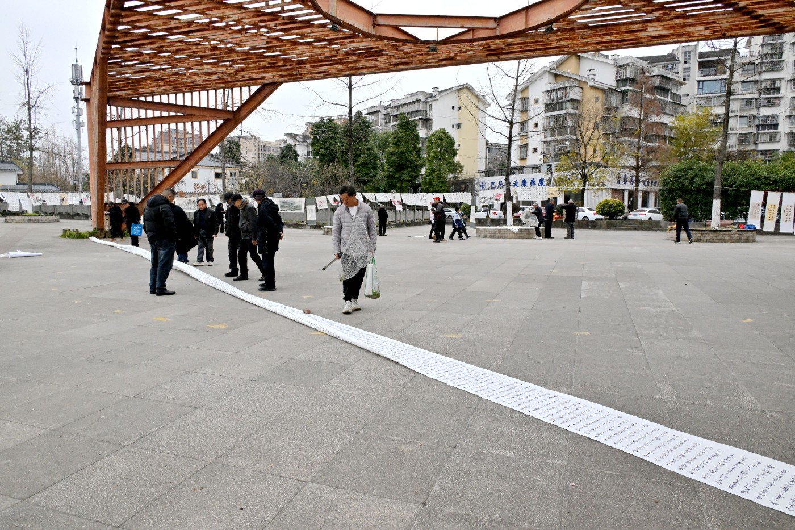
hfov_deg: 73.8
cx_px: 398
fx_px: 530
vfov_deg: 53.1
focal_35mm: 24
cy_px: 265
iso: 3200
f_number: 16
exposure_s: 1/1000
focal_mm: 24
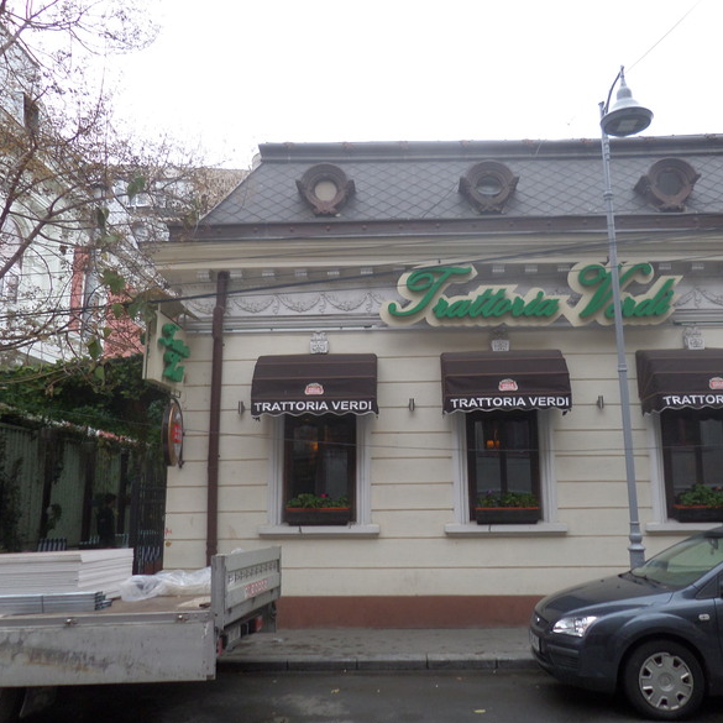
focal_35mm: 29
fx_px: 685
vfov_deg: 55.6
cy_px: 356
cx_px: 389
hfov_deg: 55.6
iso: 80
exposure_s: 1/125
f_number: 3.1
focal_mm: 4.3
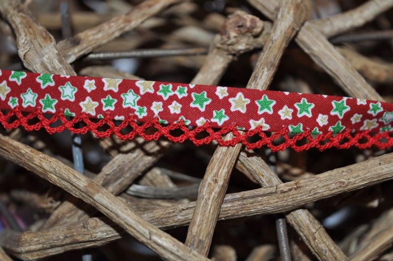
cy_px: 130
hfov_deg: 28.1
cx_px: 196
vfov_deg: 18.9
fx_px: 785
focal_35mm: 72
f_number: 5.3
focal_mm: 48
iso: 200
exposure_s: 1/60
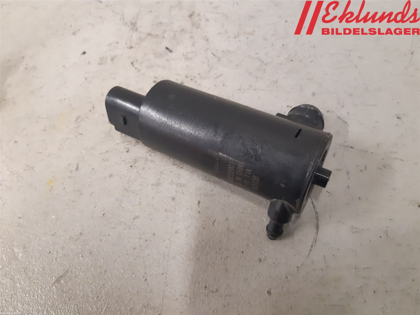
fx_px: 315
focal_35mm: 26
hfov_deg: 67.3
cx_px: 210
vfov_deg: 53.1
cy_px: 158
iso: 320
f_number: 1.7
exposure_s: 1/50
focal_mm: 3.93
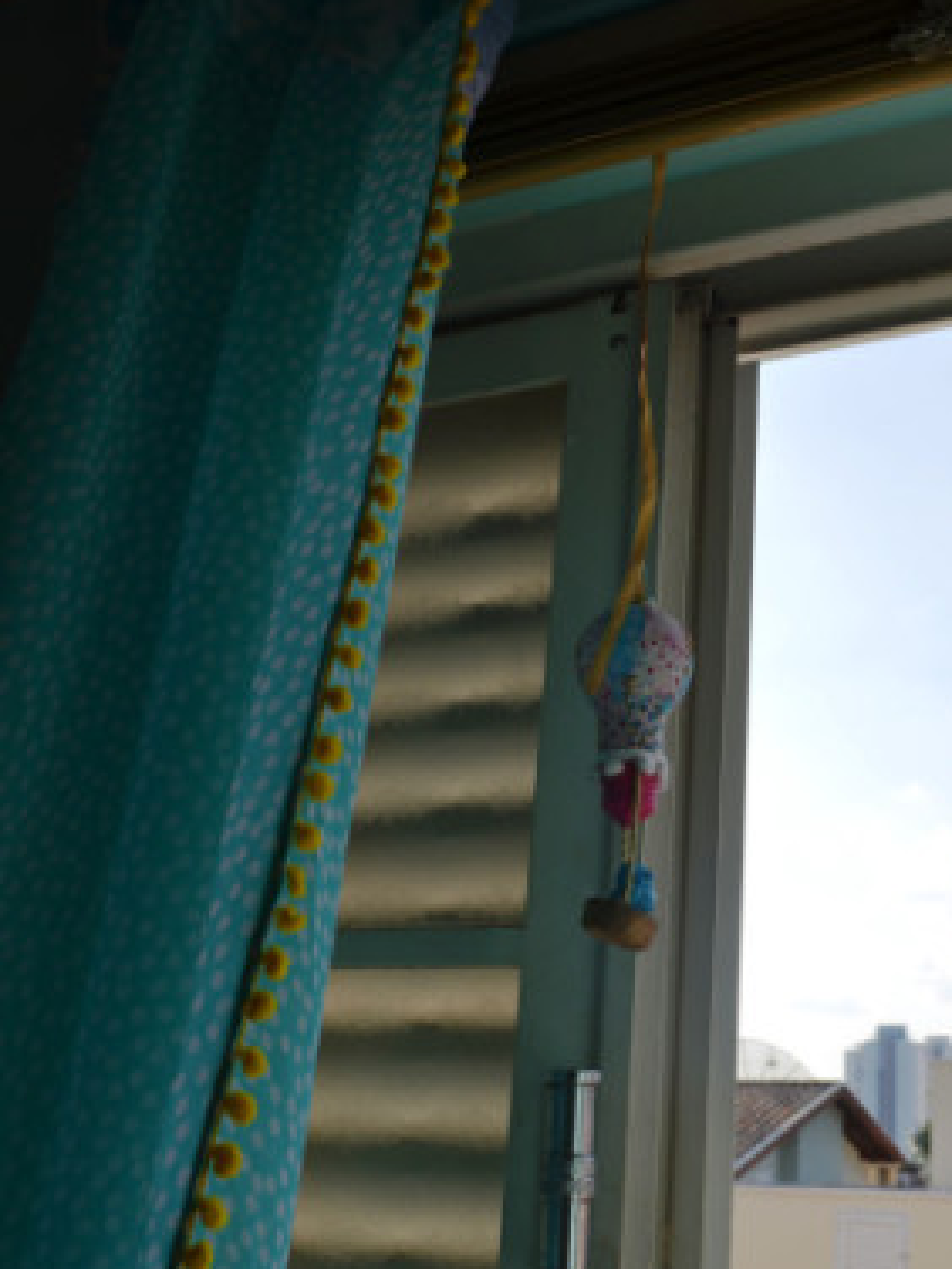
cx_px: 682
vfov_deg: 46.8
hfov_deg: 35.4
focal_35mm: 40
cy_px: 641
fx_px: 1467
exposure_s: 1/250
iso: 110
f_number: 8
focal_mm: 18
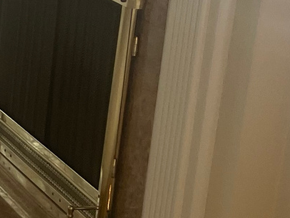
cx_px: -416
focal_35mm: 131
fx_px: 1098
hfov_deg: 12.0
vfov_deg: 11.2
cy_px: 1
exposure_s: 1/120
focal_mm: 5.1
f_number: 1.6
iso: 50
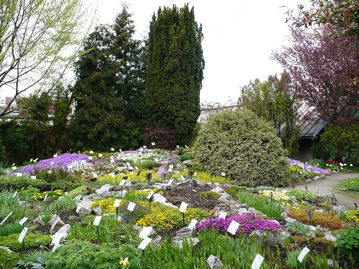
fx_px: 384
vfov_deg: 38.7
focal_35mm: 37
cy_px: 134
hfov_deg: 50.1
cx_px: 180
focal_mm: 6.1
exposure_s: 1/400
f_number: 2.8
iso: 100
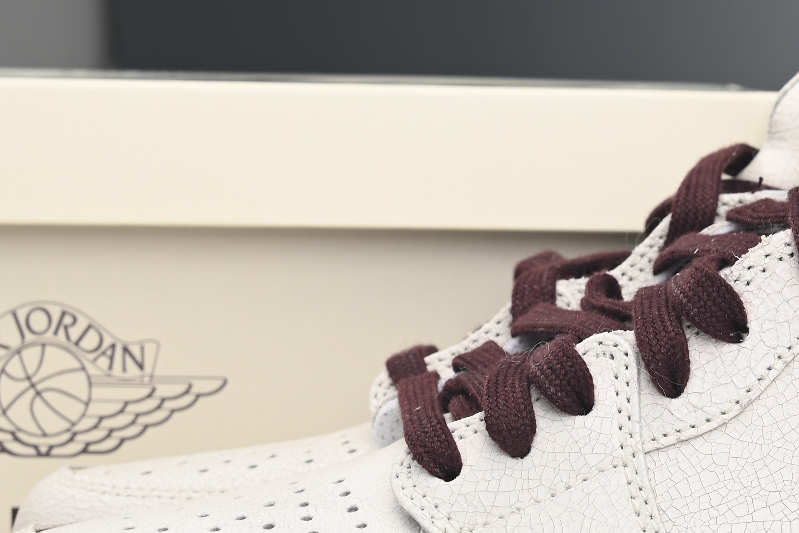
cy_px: 311
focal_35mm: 151
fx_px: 3352
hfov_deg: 13.5
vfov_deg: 9.1
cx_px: 692
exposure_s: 1/200
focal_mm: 49
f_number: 11
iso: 100
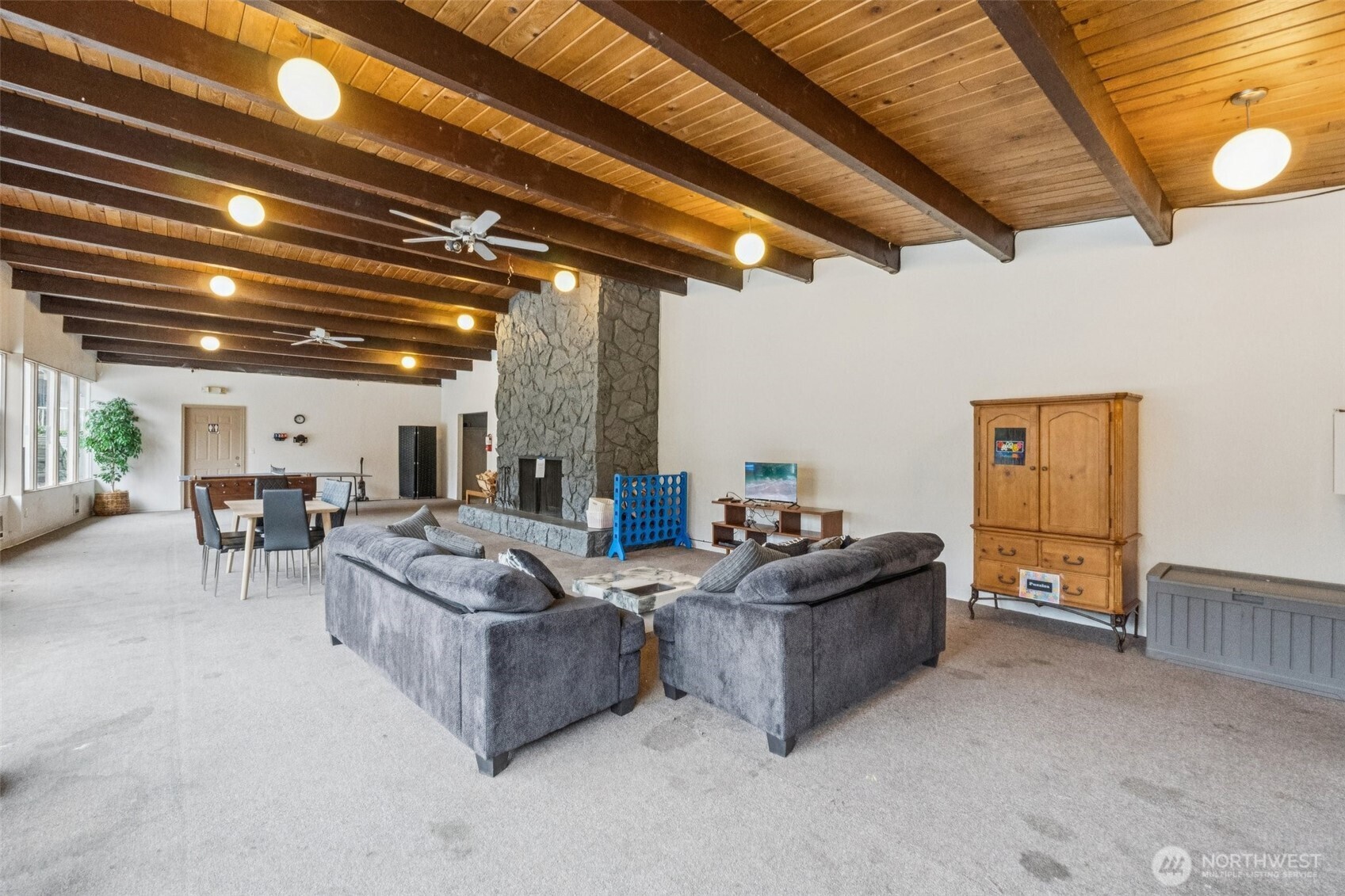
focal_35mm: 15
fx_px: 560
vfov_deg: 77.3
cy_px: 448
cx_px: 672
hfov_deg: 100.4
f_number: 9
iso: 4000
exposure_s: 1/30
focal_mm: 10
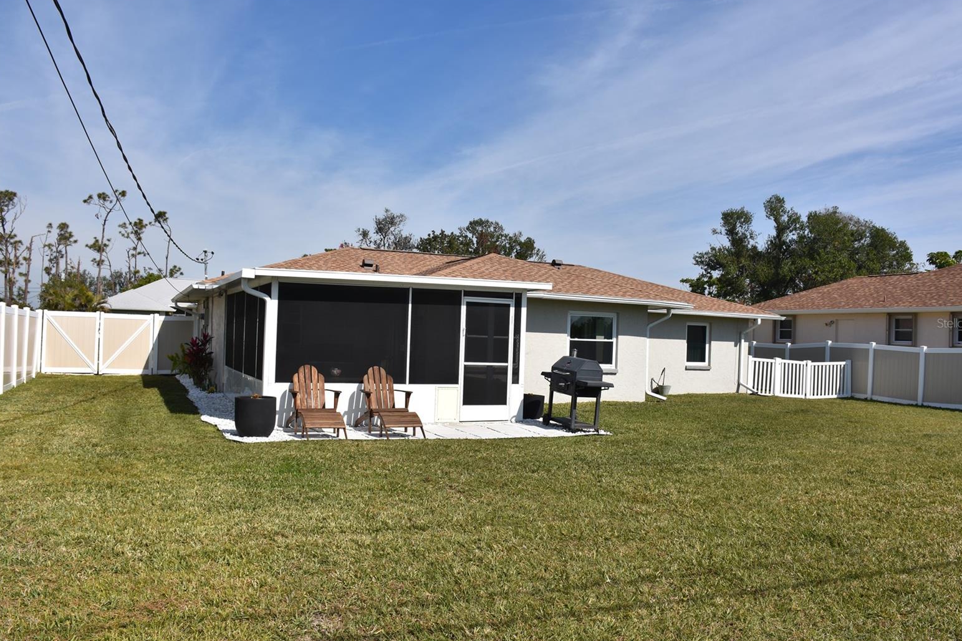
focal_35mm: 28
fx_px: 748
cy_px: 323
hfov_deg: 65.5
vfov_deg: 46.4
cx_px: 494
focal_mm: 18
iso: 110
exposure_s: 1/500
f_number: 8
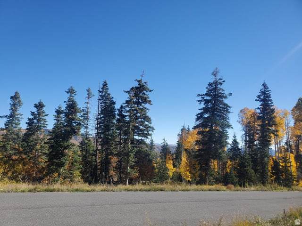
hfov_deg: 67.3
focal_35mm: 26
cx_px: 151
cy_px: 113
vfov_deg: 53.1
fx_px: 227
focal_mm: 4.3
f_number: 2.4
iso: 50
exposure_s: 1/1229
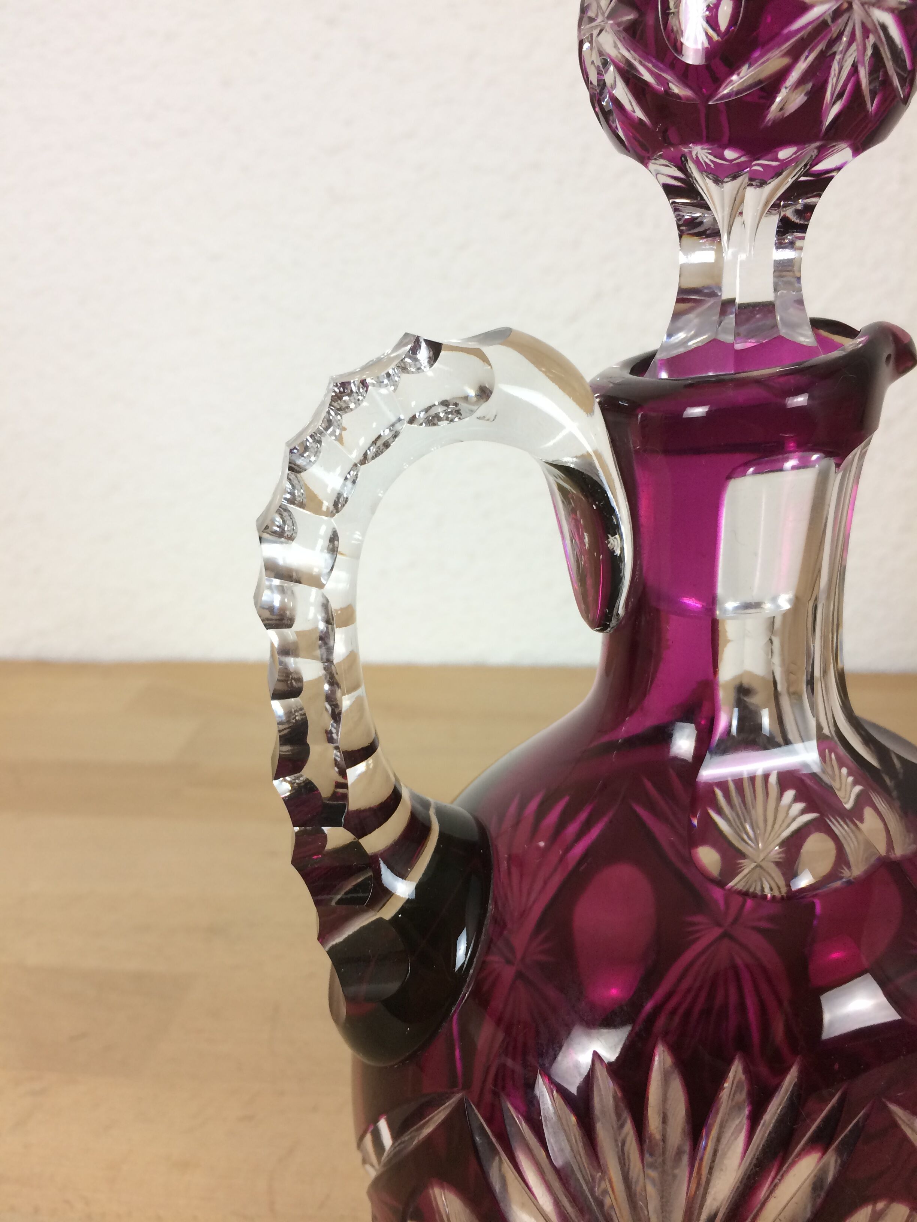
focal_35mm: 29
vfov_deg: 61.7
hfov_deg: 48.2
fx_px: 1024
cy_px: 611
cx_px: 458
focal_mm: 4.15
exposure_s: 1/33
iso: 40
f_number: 2.2
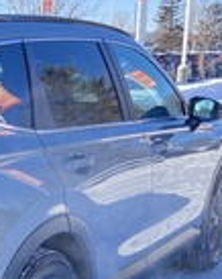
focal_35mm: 84
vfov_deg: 22.6
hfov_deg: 16.9
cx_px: -90
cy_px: 213
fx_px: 692
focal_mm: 3.99
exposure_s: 1/445
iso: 20
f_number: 1.8
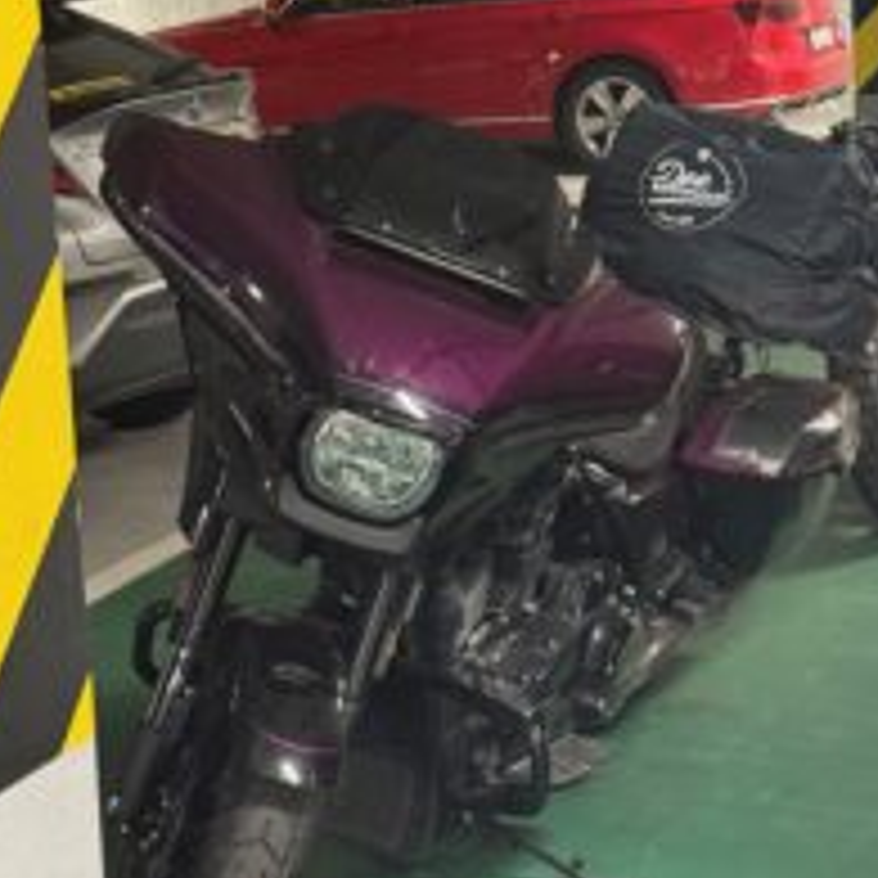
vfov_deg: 19.9
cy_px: 266
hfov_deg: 19.9
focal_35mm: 87
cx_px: 581
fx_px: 2497
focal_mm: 6.76
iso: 500
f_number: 1.78
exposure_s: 1/25
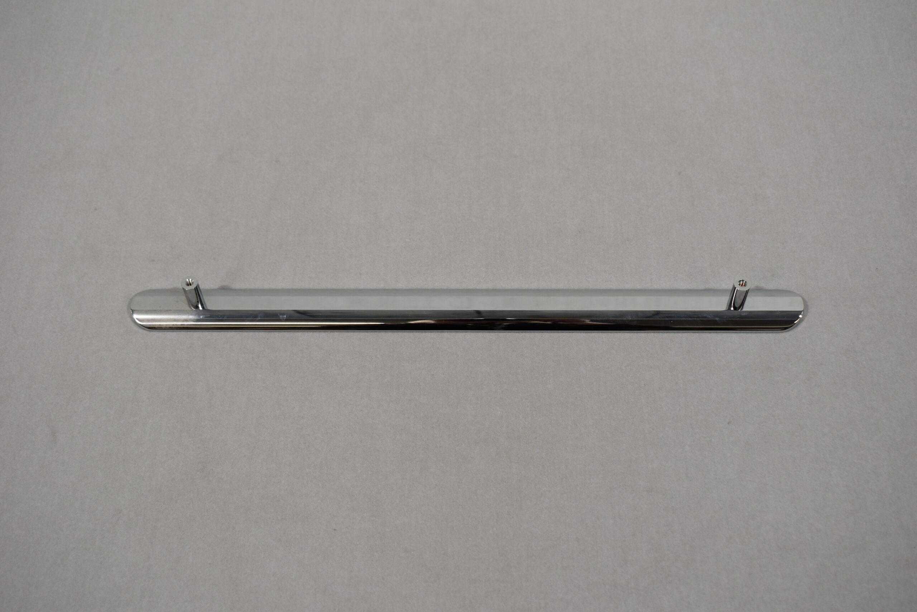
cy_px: 306
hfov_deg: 45.0
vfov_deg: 30.9
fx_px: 1108
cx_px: 458
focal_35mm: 44
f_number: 5.6
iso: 400
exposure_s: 1/125
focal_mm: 29
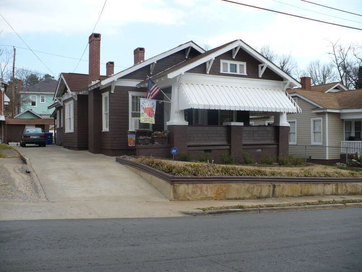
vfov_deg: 38.7
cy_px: 136
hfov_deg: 50.1
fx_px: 387
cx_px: 181
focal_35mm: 37
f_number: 2.8
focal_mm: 6.1
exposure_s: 1/800
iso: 100
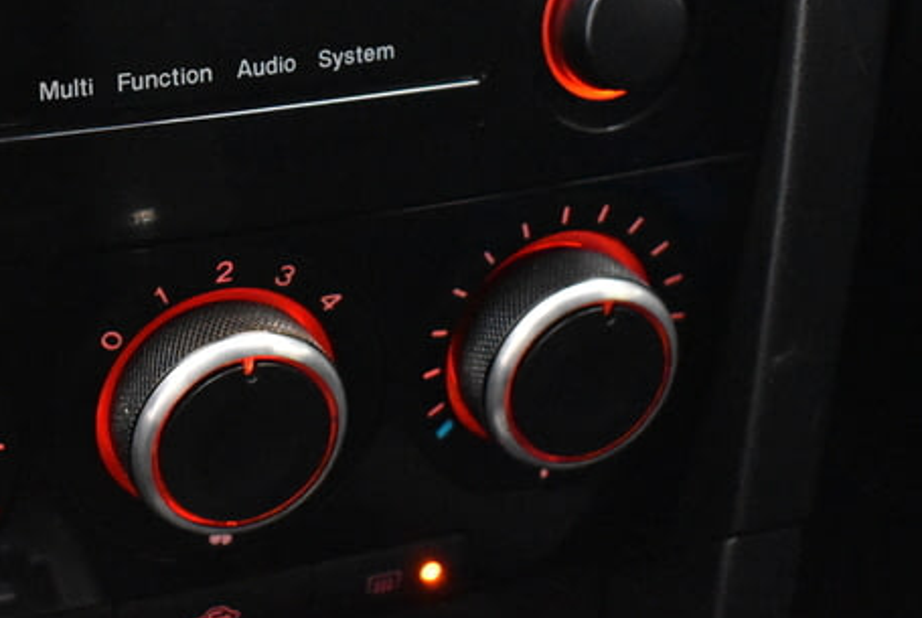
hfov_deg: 24.1
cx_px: 197
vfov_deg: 16.4
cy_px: 101
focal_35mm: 83
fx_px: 2129
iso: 7200
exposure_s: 1/60
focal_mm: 28
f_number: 4.2
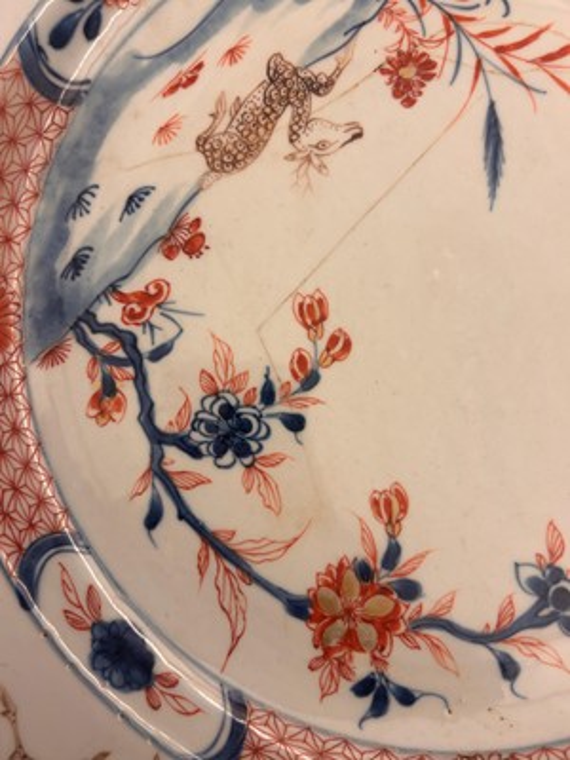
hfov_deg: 53.1
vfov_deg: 67.3
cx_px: 285
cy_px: 380
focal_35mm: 26
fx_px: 571
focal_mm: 5.7
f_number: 1.5
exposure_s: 1/50
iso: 100
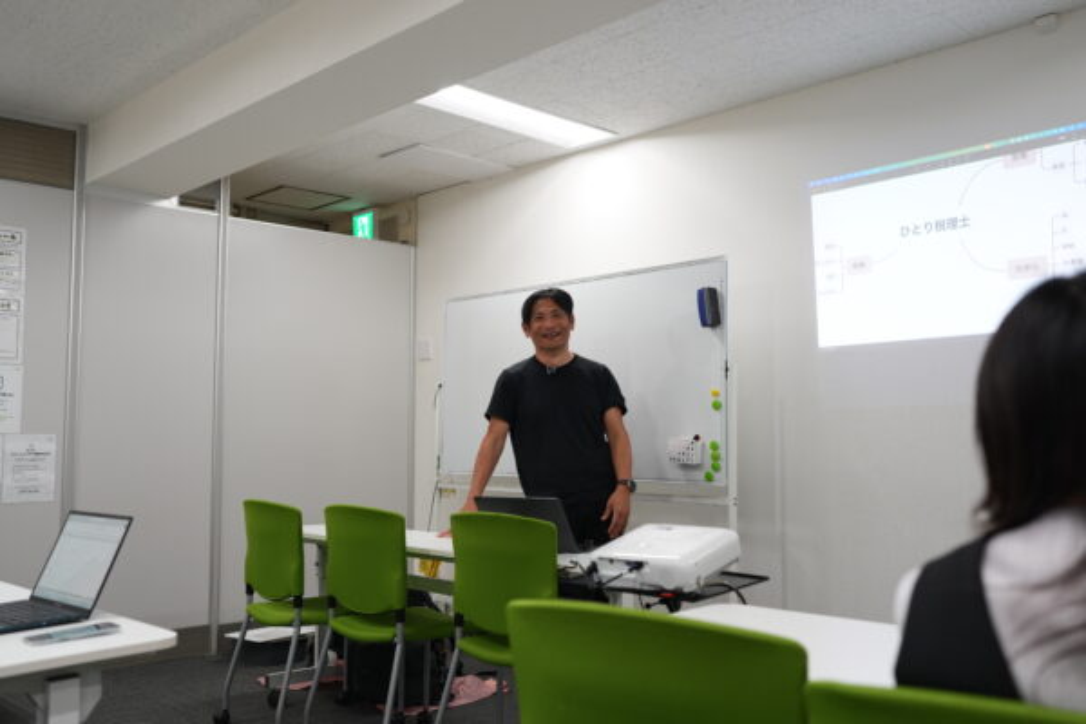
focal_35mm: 35
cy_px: 362
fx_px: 1056
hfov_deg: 54.4
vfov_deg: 37.9
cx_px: 543
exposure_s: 1/160
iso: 500
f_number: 2.8
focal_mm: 35
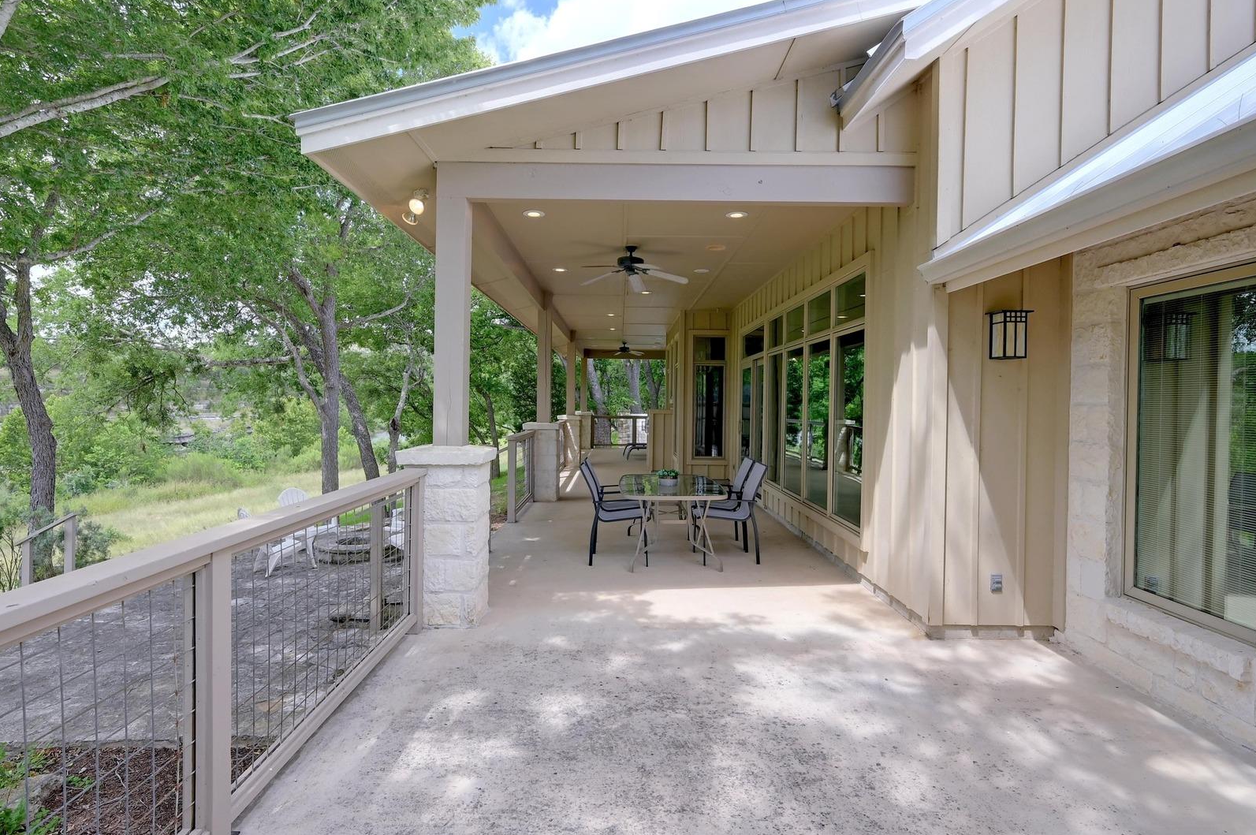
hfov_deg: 90.0
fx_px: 627
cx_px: 617
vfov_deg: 67.3
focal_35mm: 18
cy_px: 408
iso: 1250
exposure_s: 1/640
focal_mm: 14
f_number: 5.6
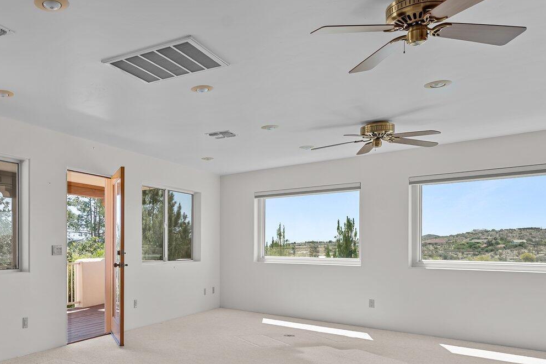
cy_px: 258
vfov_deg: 40.9
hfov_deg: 55.8
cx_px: 117
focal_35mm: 31
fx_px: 476
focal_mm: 15.2
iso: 400
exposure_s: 1/40
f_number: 8
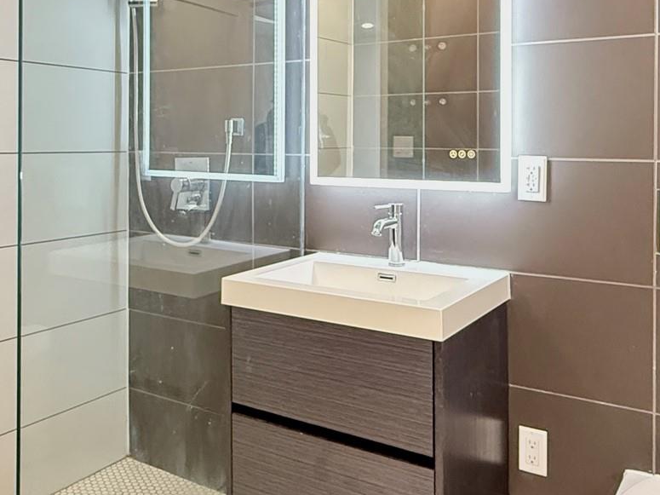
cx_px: 300
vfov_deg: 37.9
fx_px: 705
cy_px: 141
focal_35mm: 37
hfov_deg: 50.1
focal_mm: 2.22
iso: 800
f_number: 2.2
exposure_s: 1/60
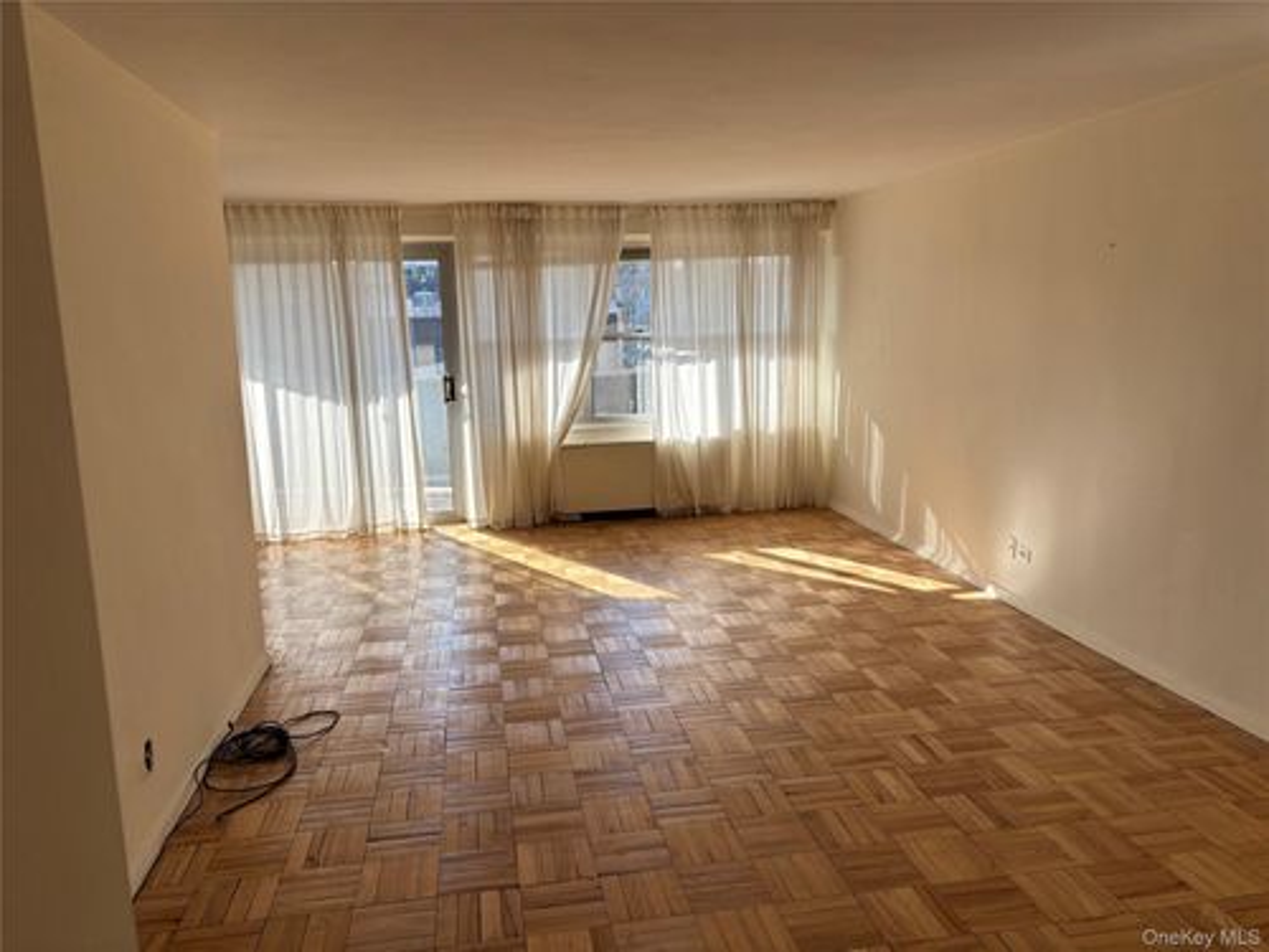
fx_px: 953
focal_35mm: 26
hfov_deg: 67.3
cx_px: 634
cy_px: 476
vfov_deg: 53.1
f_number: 1.6
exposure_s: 1/707
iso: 50
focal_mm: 5.96
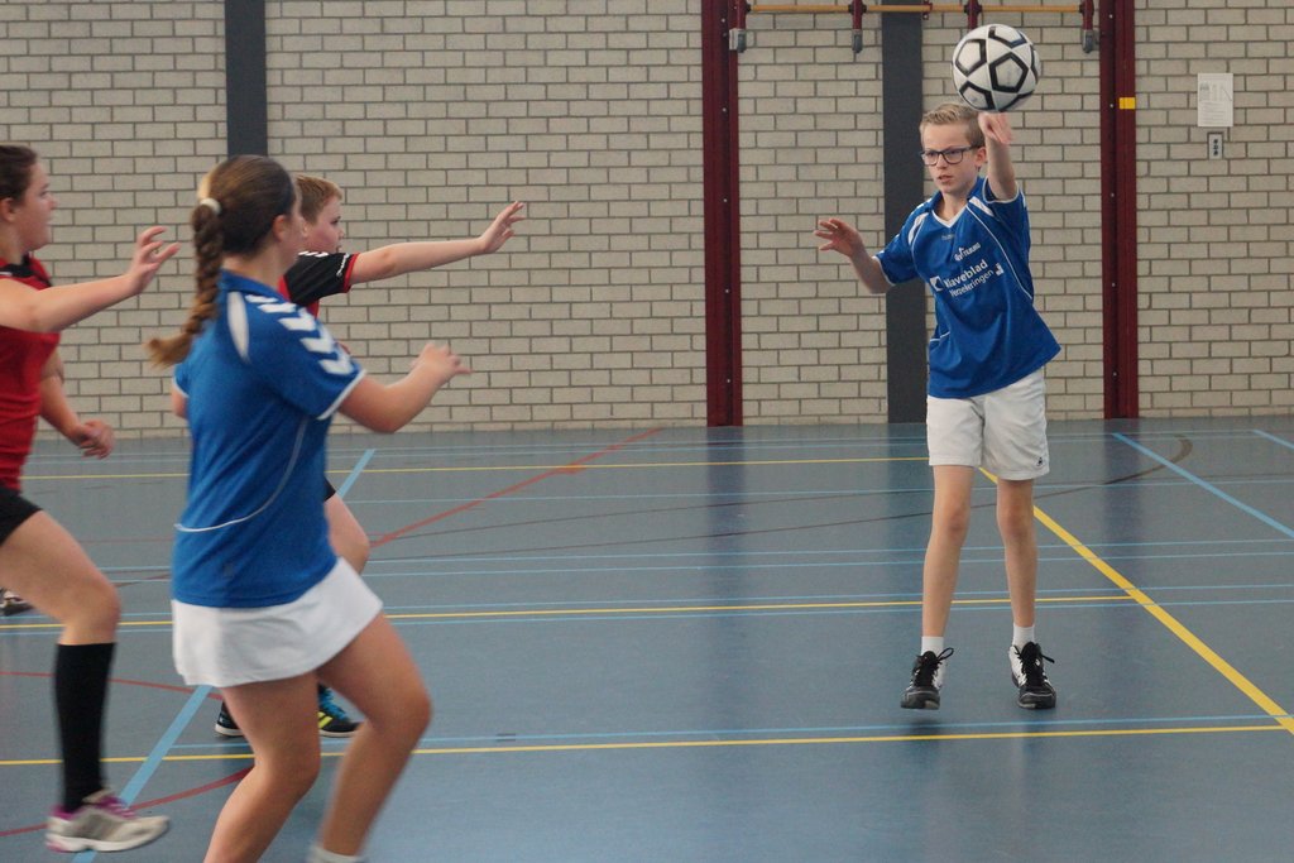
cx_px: 647
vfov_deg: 18.2
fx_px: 2696
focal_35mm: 75
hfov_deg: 27.0
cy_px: 432
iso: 1600
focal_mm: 50
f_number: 4
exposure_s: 1/250
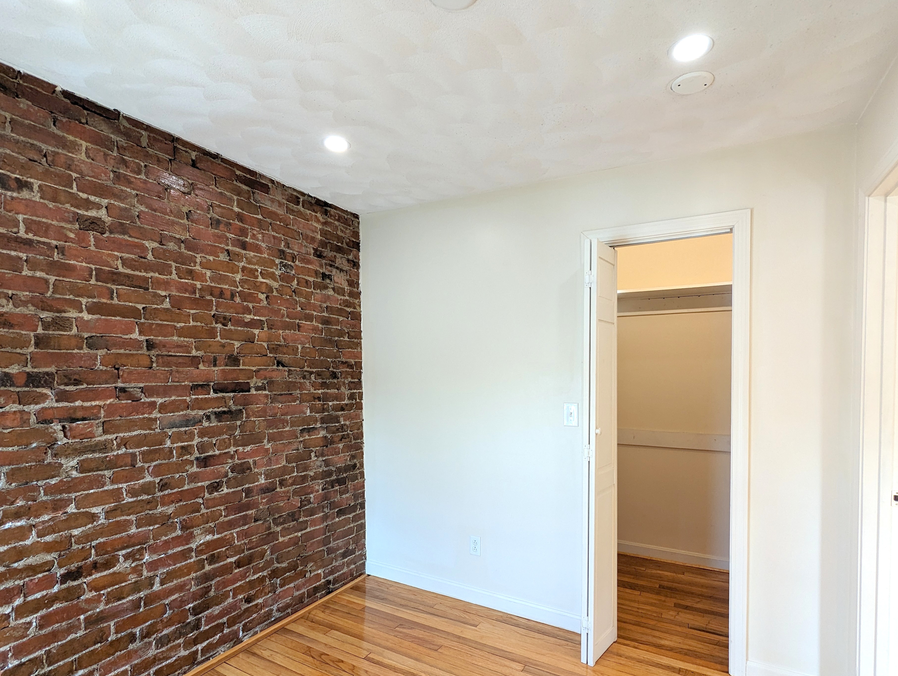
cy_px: 379
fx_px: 468
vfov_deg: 71.5
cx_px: 462
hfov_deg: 87.7
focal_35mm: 18
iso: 80
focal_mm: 2.35
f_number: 2.2
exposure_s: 1/60
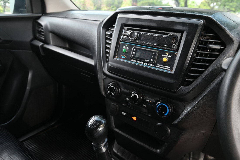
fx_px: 160
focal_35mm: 24
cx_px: 120
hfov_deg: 73.8
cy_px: 80
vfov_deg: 53.1
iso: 200
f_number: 6.3
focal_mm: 24
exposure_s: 1/10
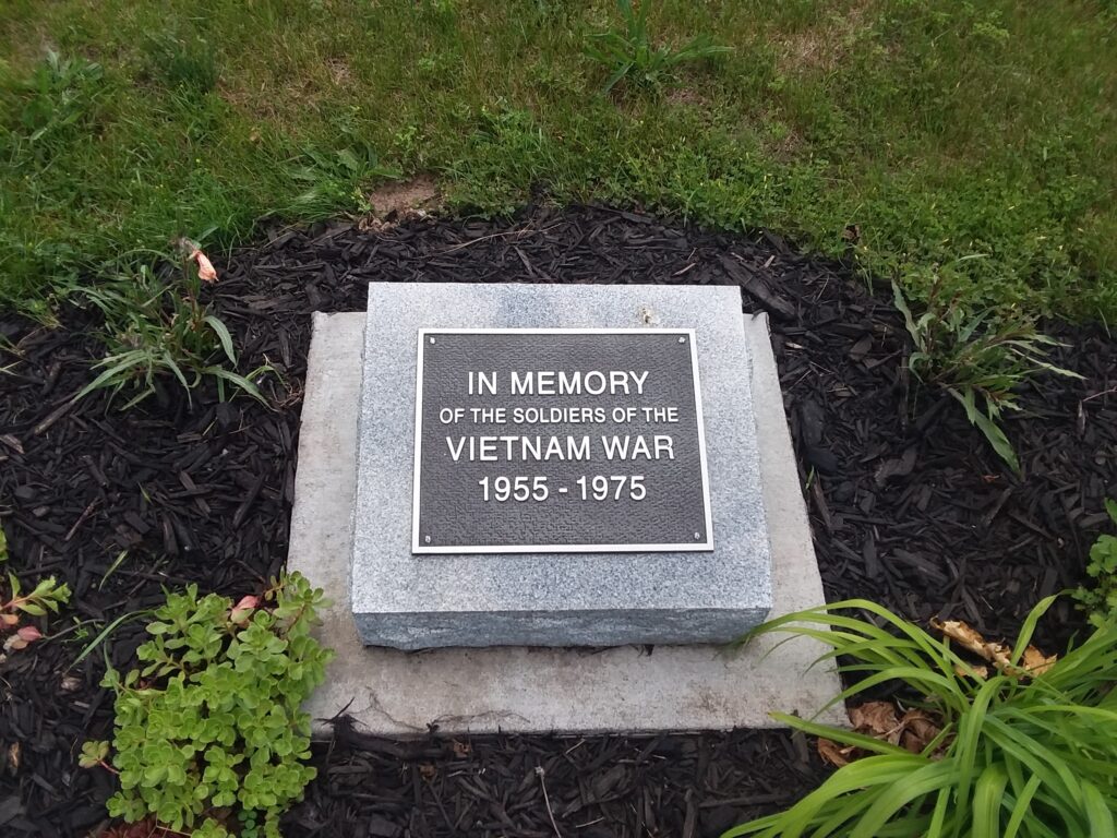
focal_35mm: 29
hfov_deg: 61.7
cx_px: 558
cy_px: 419
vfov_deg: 48.2
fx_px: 936
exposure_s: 1/410
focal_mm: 2.47
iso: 40
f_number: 1.9
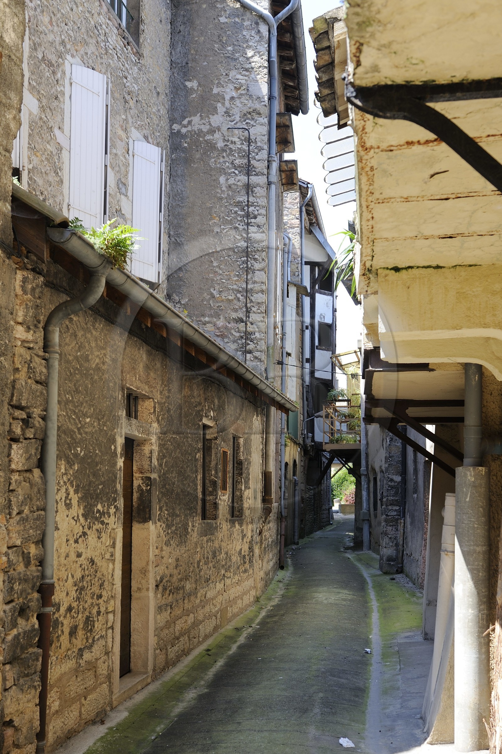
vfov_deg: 50.7
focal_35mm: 38
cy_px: 377
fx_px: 795
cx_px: 251
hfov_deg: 35.1
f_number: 6.3
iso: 200
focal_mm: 38
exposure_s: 1/160
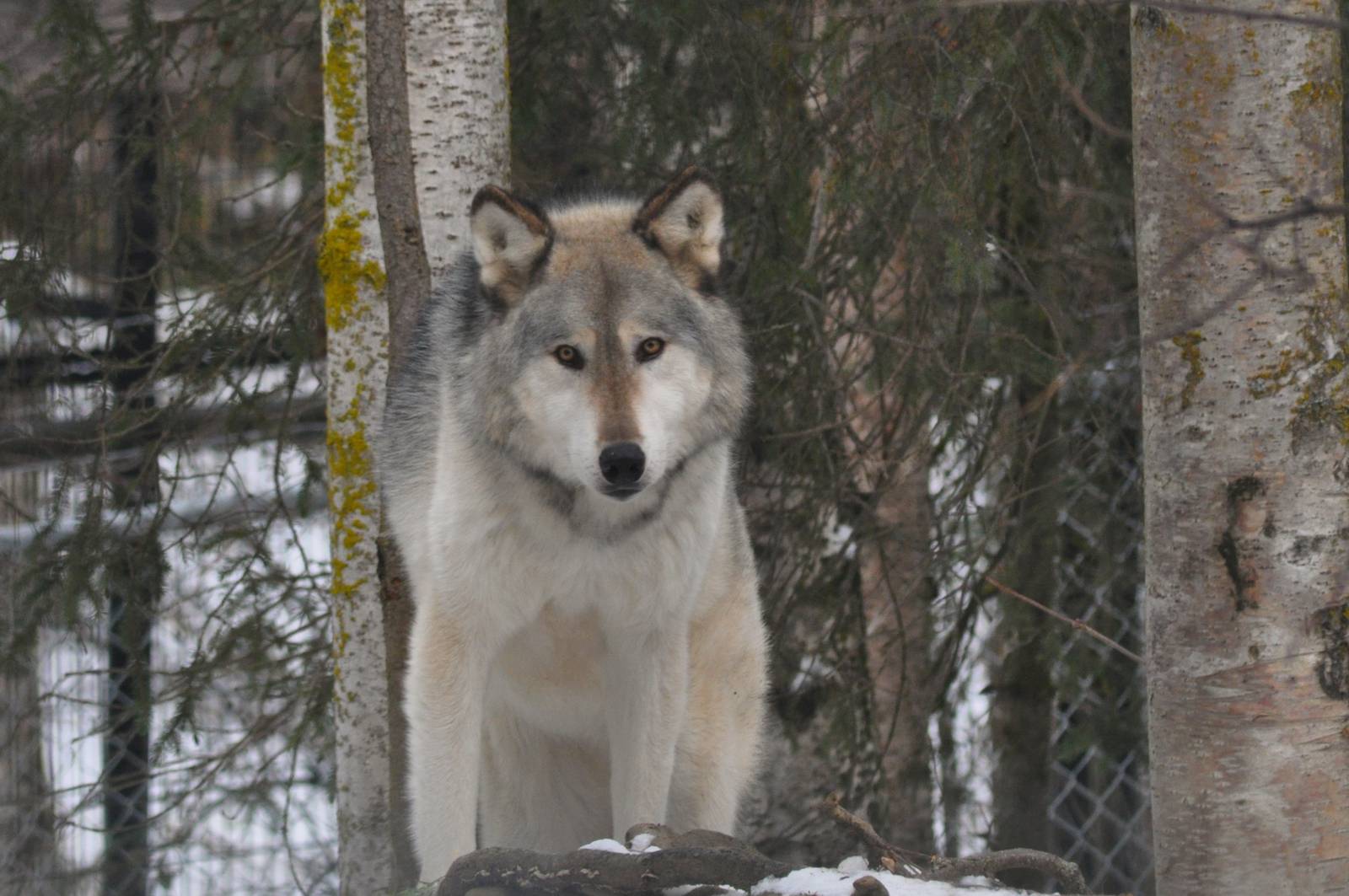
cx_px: 674
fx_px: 16843
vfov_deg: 3.0
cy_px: 448
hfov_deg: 4.6
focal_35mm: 450
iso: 800
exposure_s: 1/100
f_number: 9
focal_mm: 300
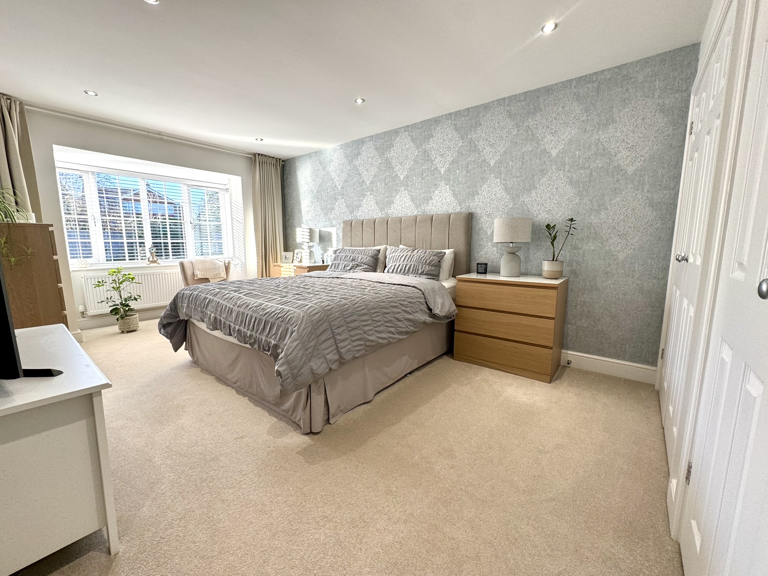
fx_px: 311
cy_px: 288
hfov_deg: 102.1
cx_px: 384
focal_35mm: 14
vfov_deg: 85.7
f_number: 2.2
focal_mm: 2.22
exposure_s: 1/99
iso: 100
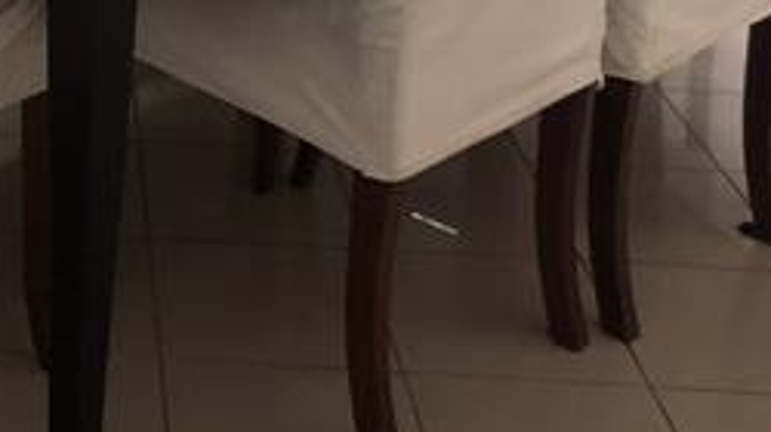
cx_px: 3
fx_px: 1797
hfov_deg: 23.2
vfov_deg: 12.4
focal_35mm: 88
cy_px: -376
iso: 64
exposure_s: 1/15
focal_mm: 3.99
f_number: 1.8
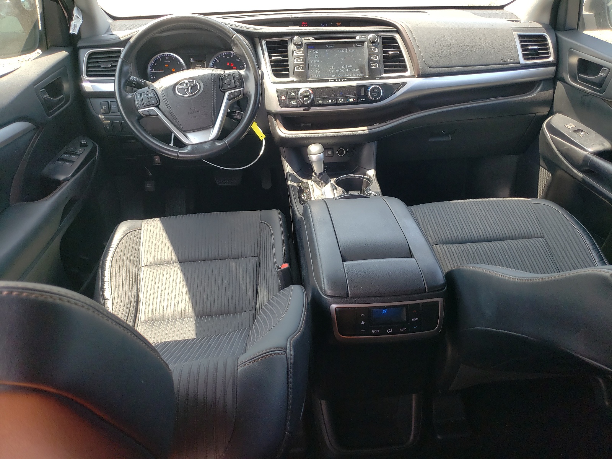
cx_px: 306
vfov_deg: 53.1
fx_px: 460
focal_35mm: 26
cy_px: 230
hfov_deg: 67.3
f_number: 1.5
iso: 50
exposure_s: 1/222
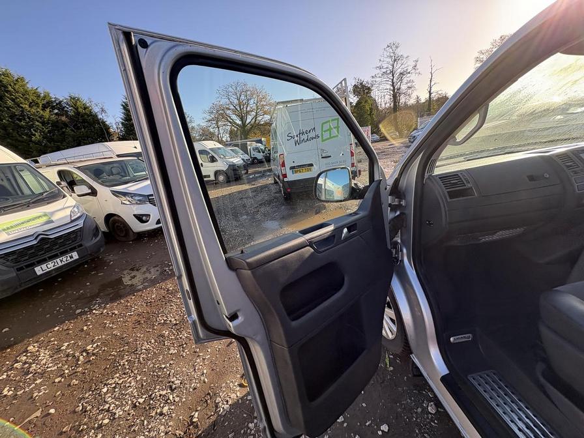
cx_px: 292
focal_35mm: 14
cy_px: 219
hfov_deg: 102.1
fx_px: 236
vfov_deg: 85.7
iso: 50
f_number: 2.2
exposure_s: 1/275
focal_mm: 2.22
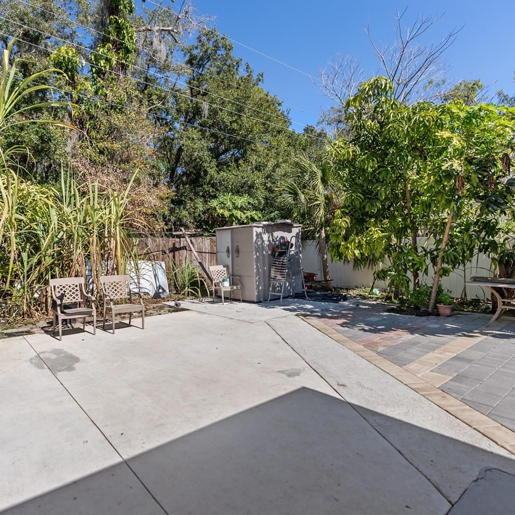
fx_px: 353
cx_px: 223
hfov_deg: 71.8
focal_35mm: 21
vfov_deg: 72.1
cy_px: 258
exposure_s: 1/3200
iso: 80
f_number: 2.8
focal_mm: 16
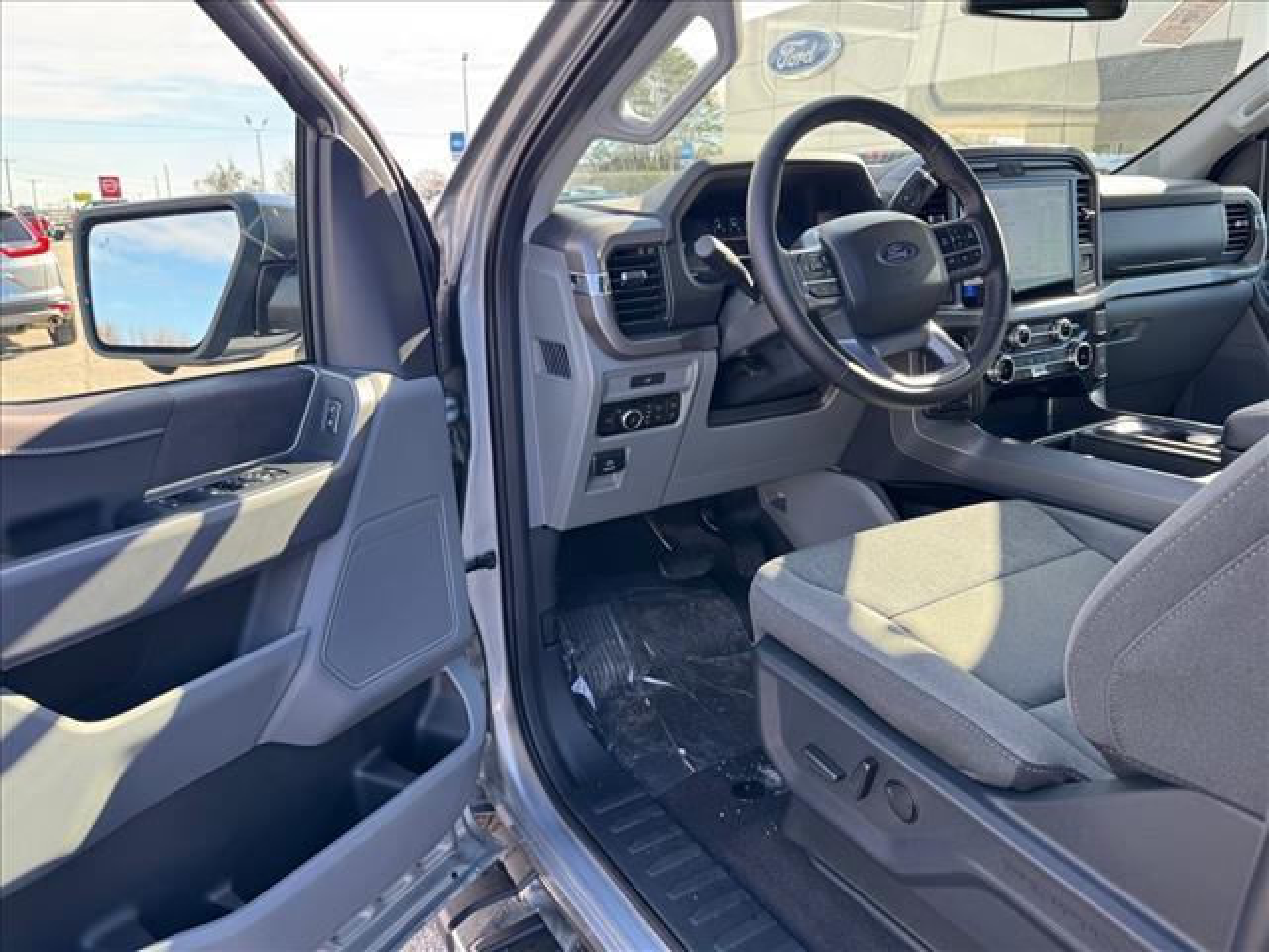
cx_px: 634
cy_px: 476
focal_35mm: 24
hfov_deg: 71.6
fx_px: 880
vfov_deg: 56.8
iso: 64
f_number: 1.78
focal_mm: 6.76
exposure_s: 1/206
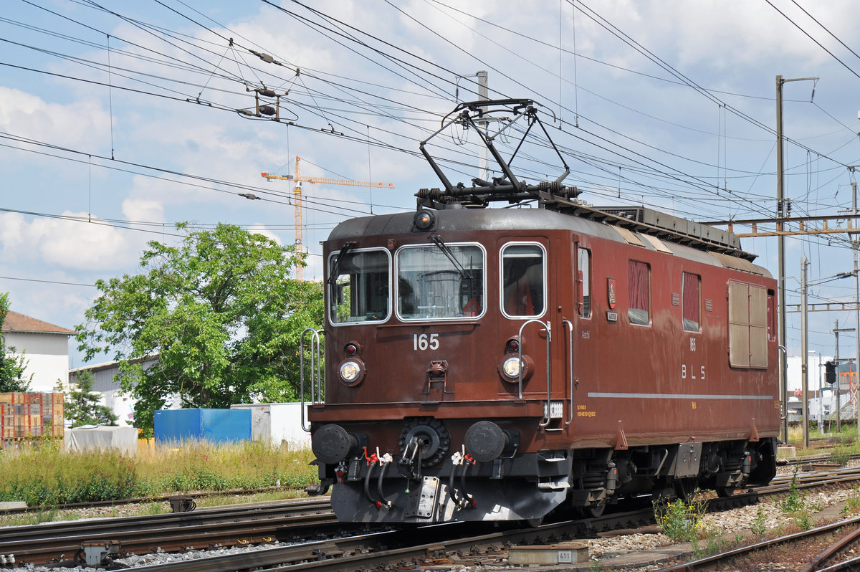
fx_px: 2506
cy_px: 286
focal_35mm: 105
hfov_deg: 19.5
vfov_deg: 13.0
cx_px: 430
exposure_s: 1/1000
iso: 250
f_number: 6.3
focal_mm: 70
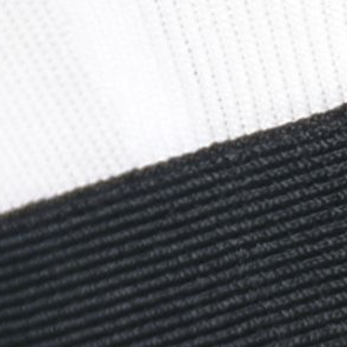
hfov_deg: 1.9
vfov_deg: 1.9
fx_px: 10264
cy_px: 589
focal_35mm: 905
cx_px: 1394
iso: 200
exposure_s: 1/125
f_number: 10
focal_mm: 70
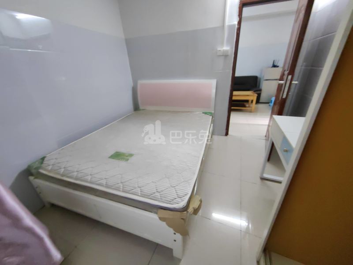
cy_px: 132
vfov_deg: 89.9
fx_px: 133
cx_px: 176
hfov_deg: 106.2
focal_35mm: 13
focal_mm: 1.76
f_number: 2.2
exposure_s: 1/33.3
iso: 500
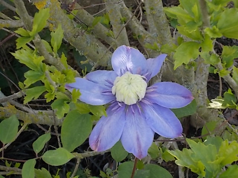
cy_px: 89
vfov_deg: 17.2
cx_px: 119
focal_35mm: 86
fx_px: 591
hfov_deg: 22.8
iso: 100
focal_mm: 15.4
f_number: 6.3
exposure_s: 1/60
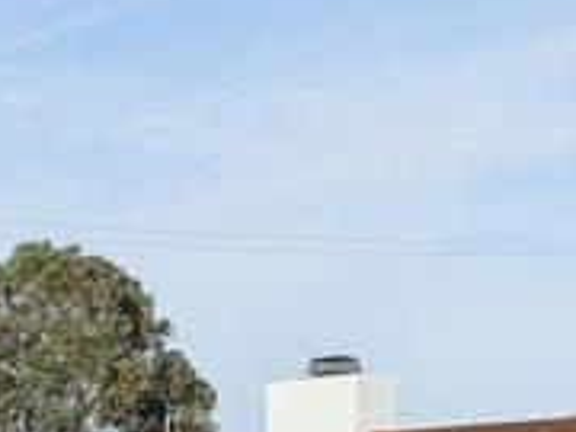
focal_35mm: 148
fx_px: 2463
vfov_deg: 9.8
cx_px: 272
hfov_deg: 13.3
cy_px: 630
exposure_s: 1/500
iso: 100
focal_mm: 27
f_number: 8
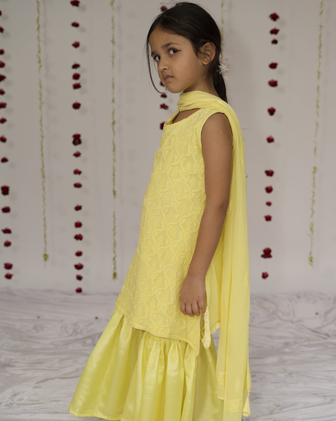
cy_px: 227
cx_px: 170
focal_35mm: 57
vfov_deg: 33.0
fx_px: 709
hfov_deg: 26.7
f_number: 3.2
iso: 50
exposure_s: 1/250
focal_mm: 50
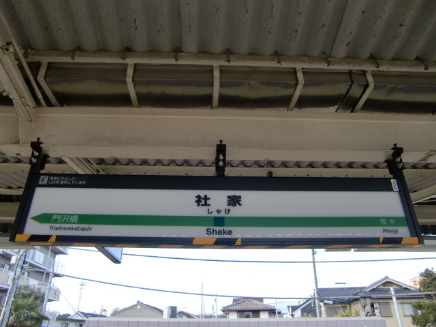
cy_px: 164
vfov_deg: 49.7
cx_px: 218
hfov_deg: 63.4
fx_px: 353
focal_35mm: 28
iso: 64
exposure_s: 1/250
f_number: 2.6
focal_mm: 4.9
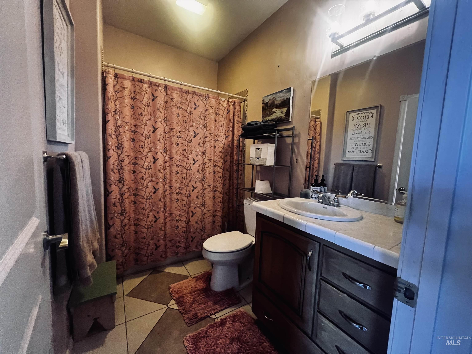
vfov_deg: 89.9
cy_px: 177
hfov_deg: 106.2
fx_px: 177
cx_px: 236
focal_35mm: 13
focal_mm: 1.57
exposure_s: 1/60
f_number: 1.8
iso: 1000
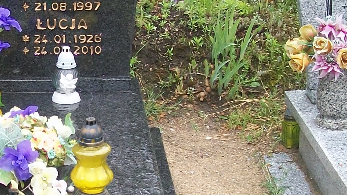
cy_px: 148
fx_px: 911
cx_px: 23
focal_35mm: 99
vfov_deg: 12.2
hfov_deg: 21.0
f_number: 2.7
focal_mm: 6
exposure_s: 1/160
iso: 80
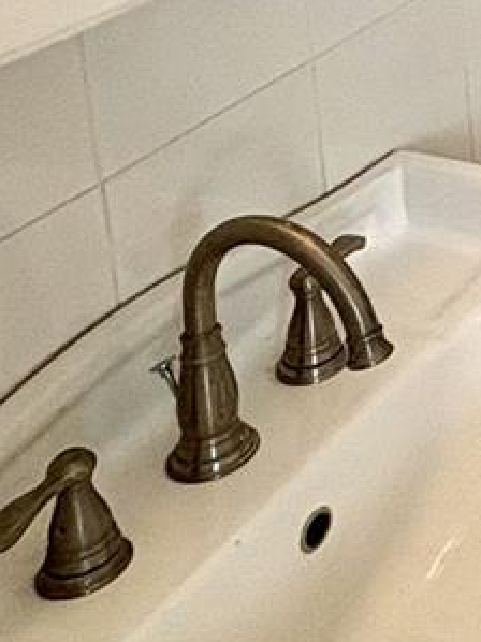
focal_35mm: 72
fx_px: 1335
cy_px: -230
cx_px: 1046
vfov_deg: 23.4
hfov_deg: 15.1
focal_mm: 2.22
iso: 200
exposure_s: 1/120
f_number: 2.2
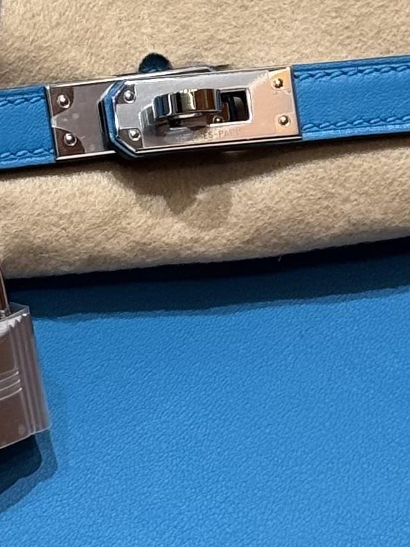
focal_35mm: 224
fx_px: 3537
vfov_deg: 8.8
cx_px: 185
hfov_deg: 6.6
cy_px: 140
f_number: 1.78
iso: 100
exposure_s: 1/100
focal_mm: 6.76
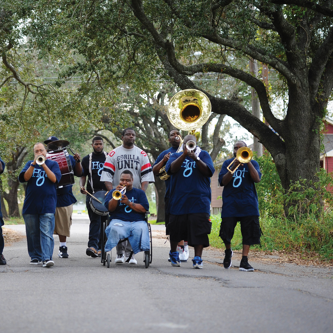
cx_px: 86
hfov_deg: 14.7
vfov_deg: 14.8
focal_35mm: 118
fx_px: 1284
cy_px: 166
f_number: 2.8
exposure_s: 1/320
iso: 640
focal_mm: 90
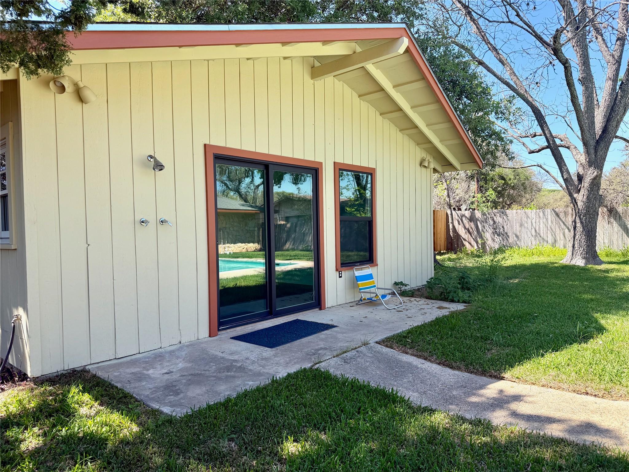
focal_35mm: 24
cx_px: 314
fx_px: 436
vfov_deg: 56.8
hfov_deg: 71.6
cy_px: 236
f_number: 1.78
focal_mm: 6.76
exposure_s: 1/1230
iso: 80
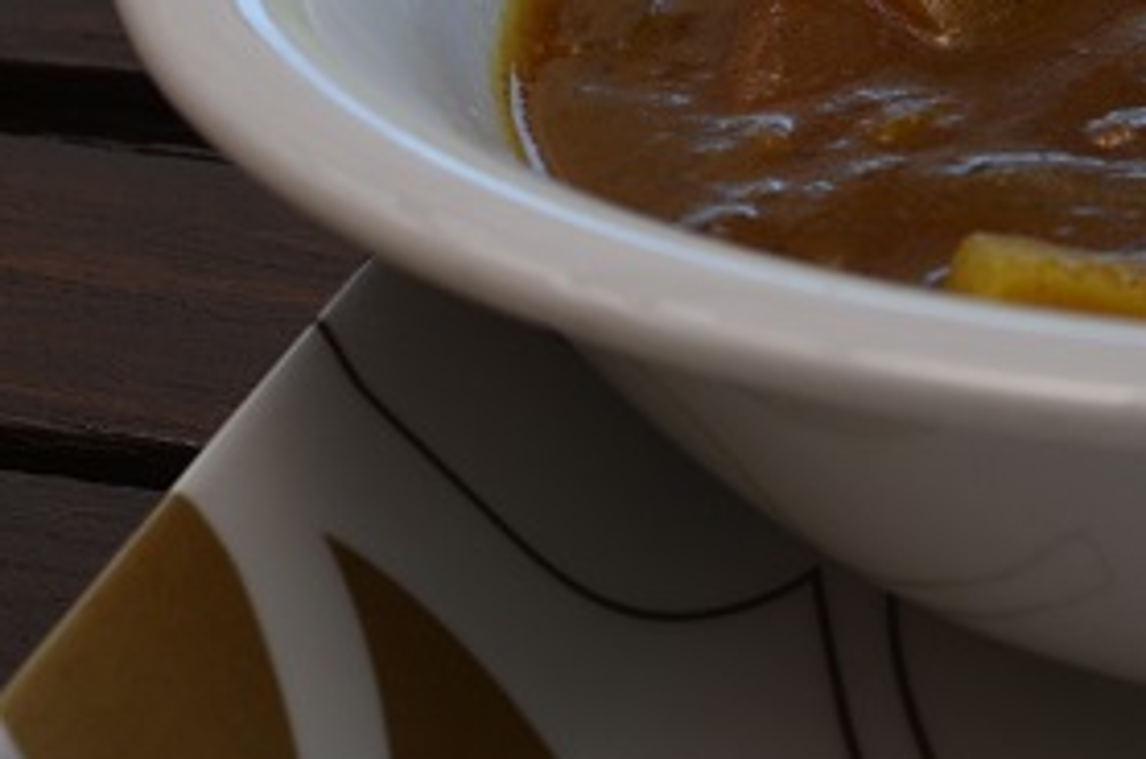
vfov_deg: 8.0
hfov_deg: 12.1
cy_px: -219
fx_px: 5336
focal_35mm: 168
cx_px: 1109
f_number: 11
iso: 200
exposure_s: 1/125
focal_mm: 42
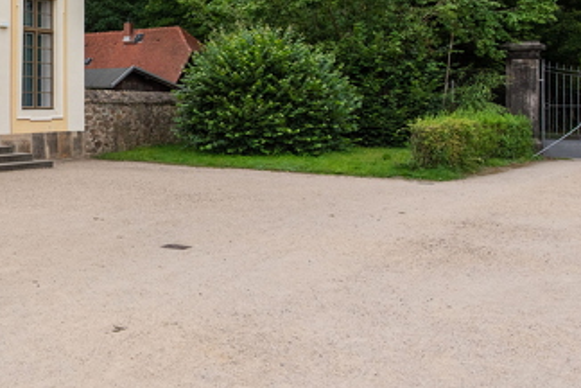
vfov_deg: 29.2
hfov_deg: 36.5
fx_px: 710
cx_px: -81
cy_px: 32
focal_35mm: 44
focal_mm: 18
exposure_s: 1/320
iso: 640
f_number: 9
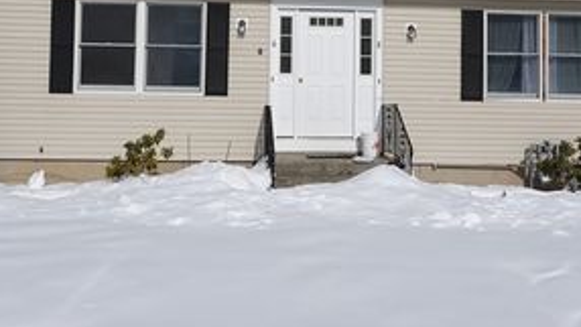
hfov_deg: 37.8
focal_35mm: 55
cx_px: 297
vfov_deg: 21.4
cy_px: 36
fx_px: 847
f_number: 6.3
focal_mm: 11.03
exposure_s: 1/1000
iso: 100
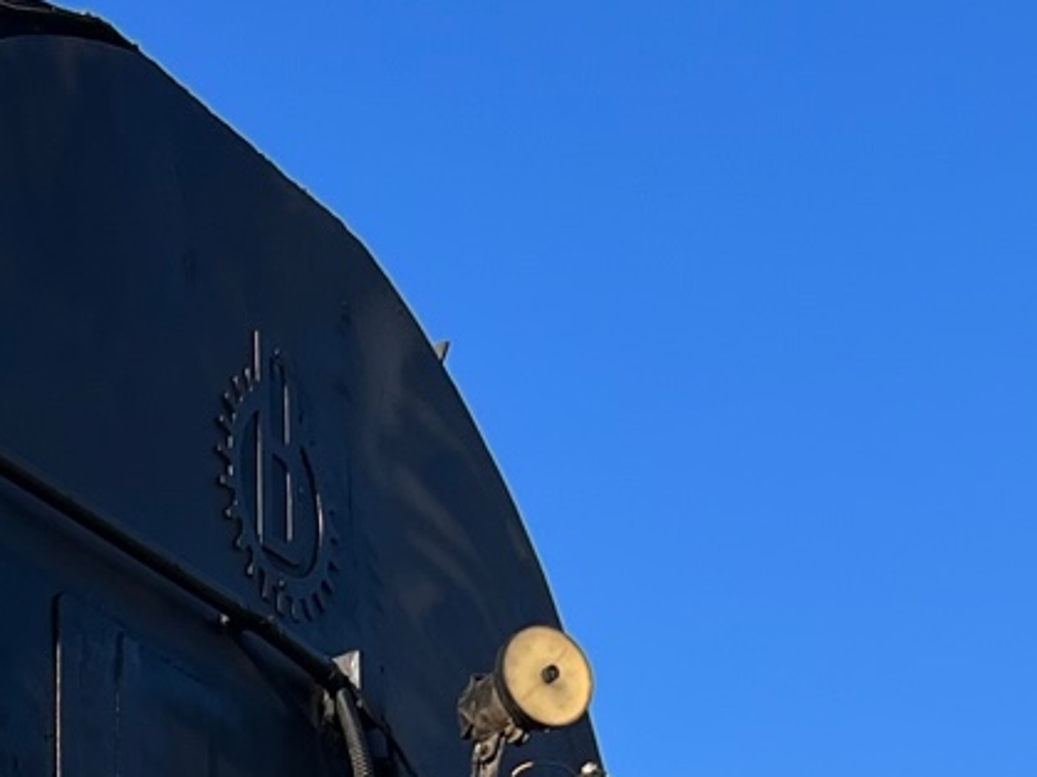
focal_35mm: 125
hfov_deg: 14.2
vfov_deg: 10.6
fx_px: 3744
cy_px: 1688
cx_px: -728
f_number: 1.5
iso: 50
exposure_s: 1/2513
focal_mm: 5.7
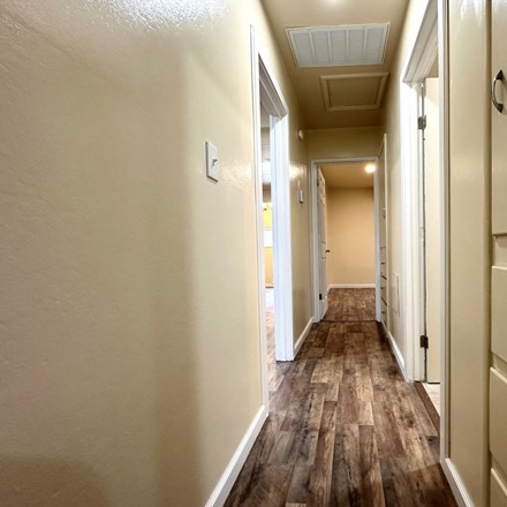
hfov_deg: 78.3
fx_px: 298
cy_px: 260
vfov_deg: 80.7
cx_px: 335
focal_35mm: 18
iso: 200
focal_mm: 2.22
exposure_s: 1/60
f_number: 2.2
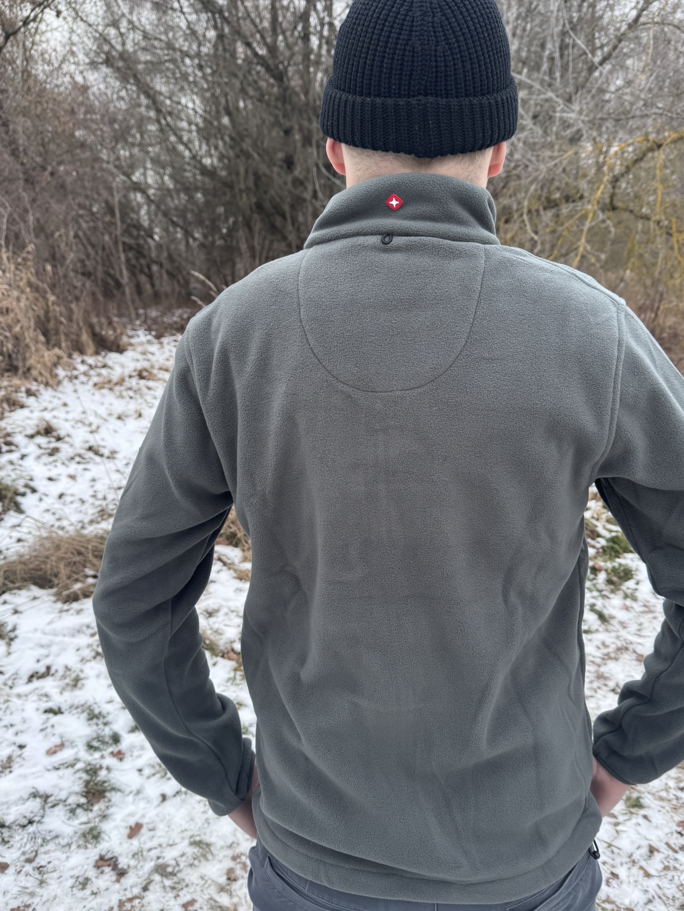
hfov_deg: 49.7
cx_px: 359
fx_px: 737
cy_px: 462
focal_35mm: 28
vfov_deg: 63.4
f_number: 1.78
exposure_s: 1/244
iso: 64
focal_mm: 6.76
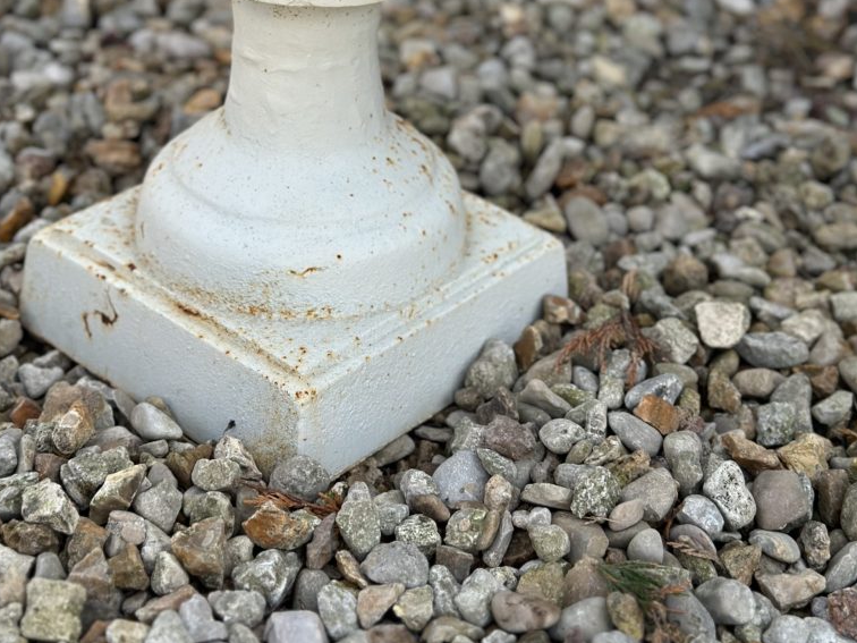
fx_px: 1609
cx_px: 425
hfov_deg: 29.8
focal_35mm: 65
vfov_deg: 22.1
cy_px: 66
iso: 80
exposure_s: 1/2028
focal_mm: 6.86
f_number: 1.78
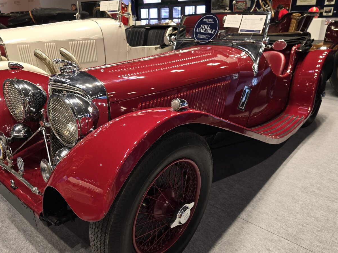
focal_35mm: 27
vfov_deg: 51.2
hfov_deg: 65.3
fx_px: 264
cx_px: 170
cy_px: 140
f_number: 1.7
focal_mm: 6.3
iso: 40
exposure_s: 1/50
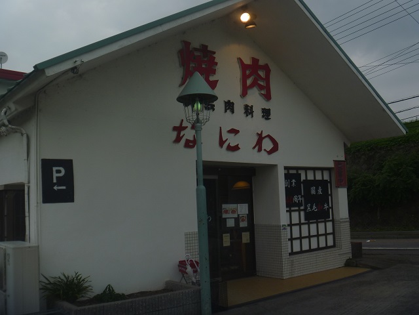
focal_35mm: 35
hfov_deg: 52.6
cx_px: 210
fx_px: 424
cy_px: 158
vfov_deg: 40.7
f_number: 3.5
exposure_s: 1/250
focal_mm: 6.3
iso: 80
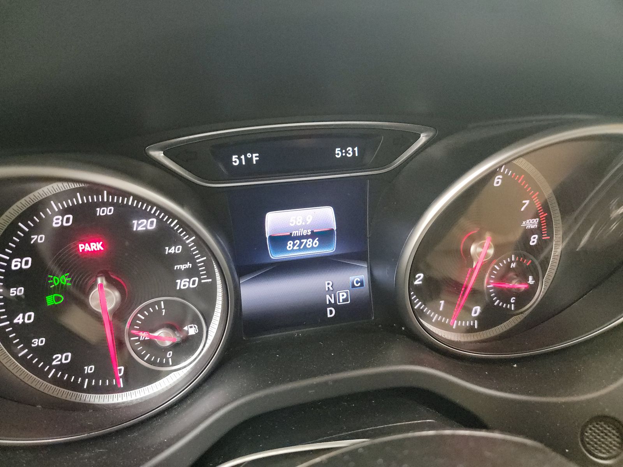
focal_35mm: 24
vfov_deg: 56.8
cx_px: 312
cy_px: 234
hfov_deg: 71.6
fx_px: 432
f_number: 1.8
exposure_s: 1/59
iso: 3253
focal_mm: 6.7
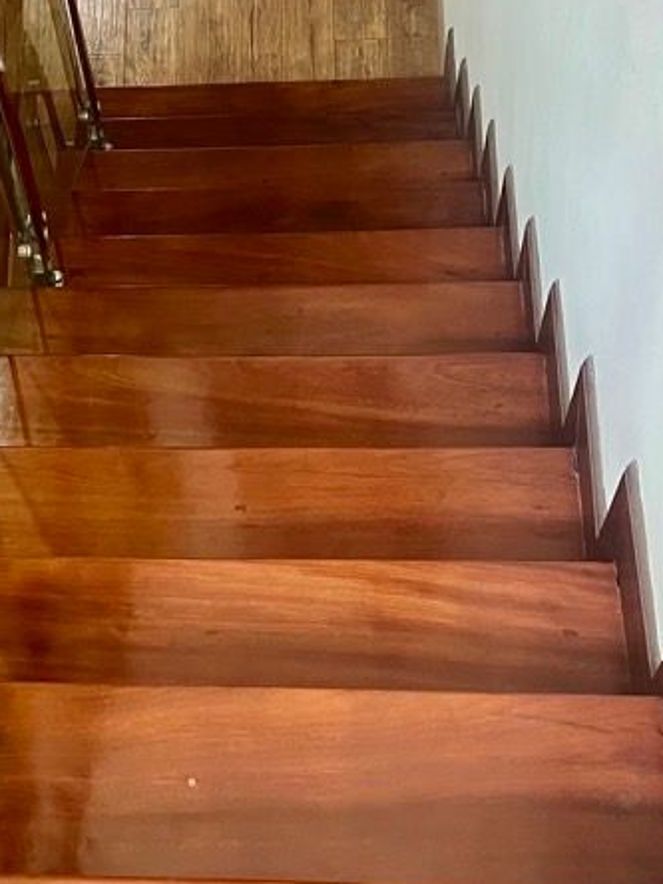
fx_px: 1532
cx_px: 231
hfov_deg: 24.3
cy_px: 550
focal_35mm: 60
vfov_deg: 32.0
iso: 320
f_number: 1.5
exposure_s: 1/50
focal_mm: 5.7
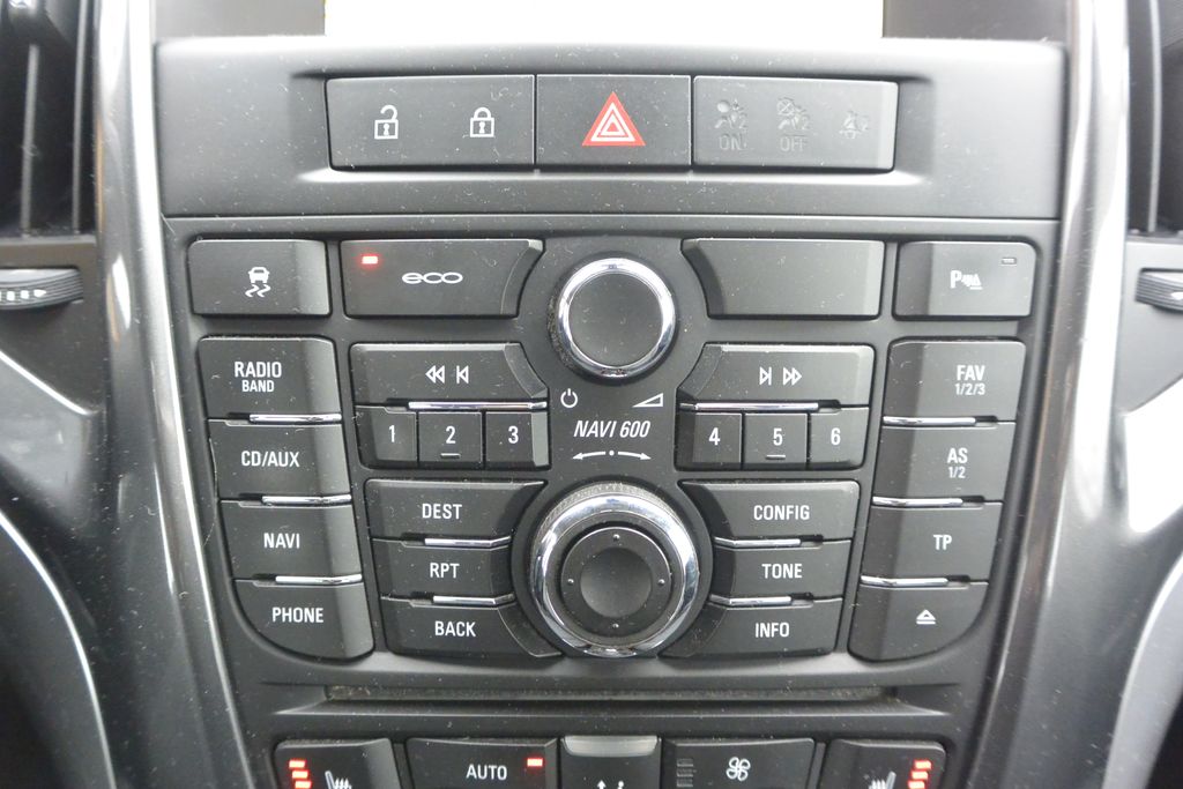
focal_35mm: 29
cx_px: 592
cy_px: 394
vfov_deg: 45.0
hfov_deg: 63.7
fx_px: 953
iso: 1800
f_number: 3.5
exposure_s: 1/125
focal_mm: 11
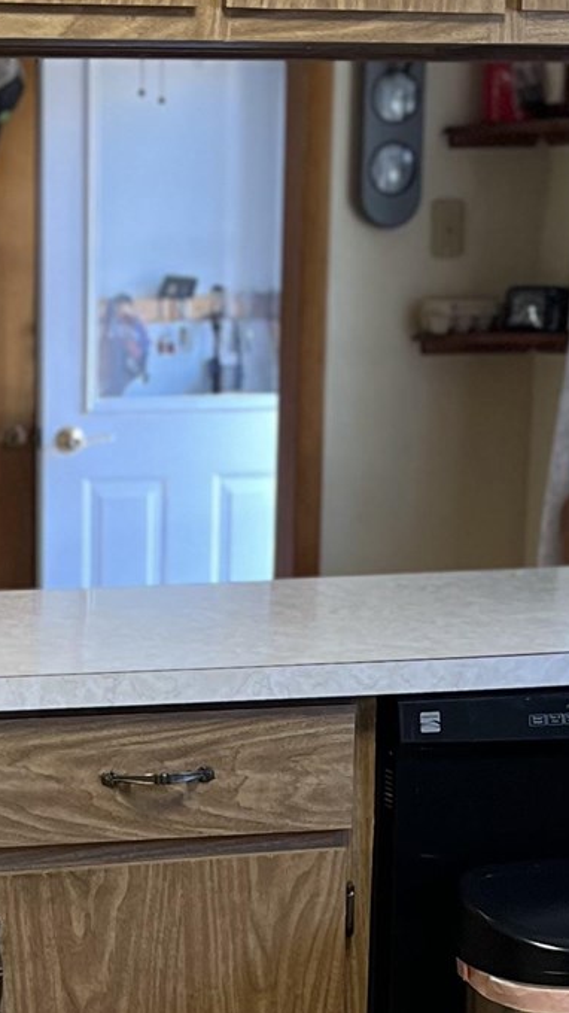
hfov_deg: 12.4
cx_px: -31
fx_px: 2578
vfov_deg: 21.8
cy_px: 866
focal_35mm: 96
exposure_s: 1/60
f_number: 1.6
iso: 125
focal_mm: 5.1
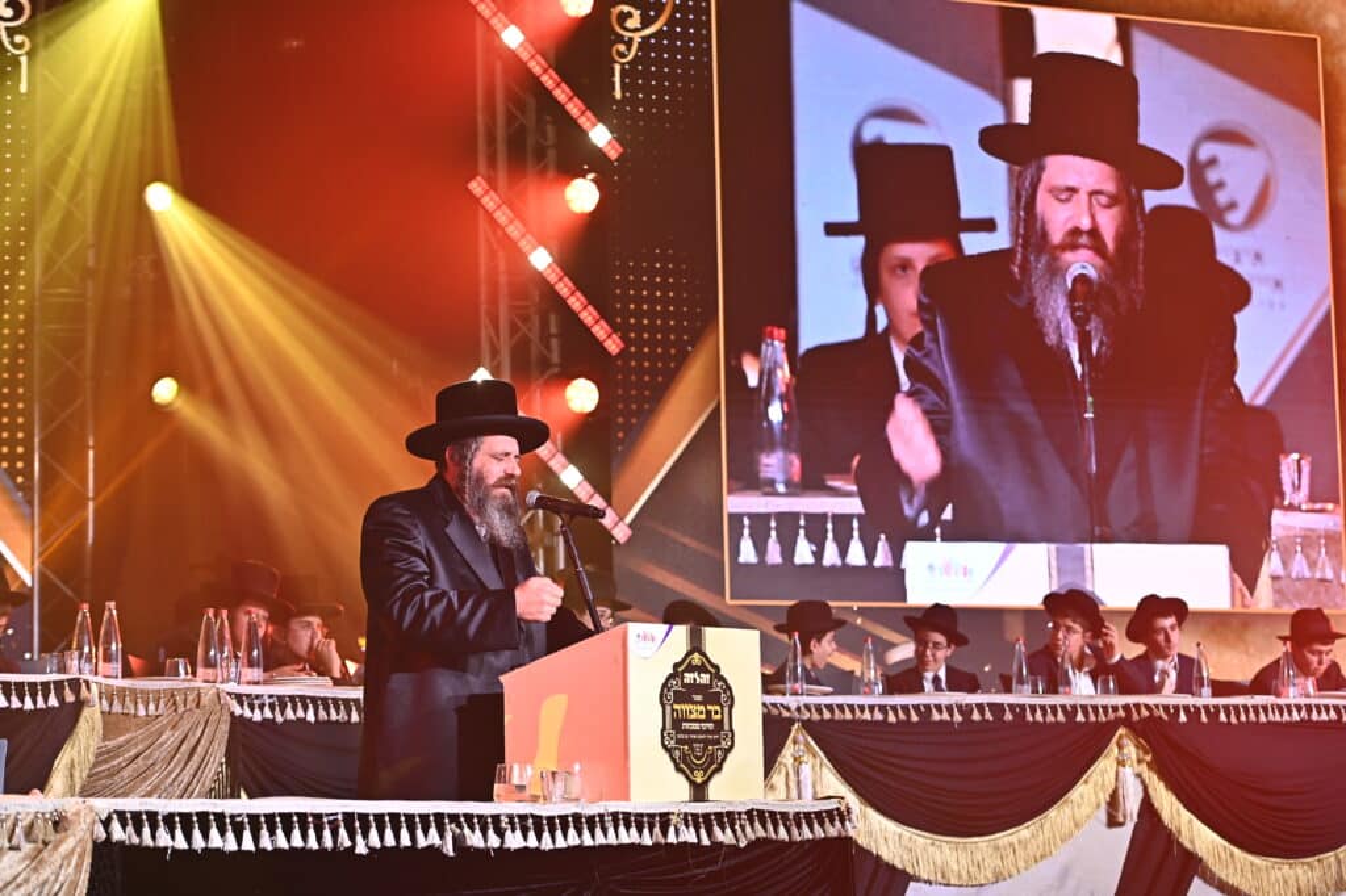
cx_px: 673
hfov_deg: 23.7
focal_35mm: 86
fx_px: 3214
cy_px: 448
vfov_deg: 15.9
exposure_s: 1/250
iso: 1250
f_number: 5
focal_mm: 86
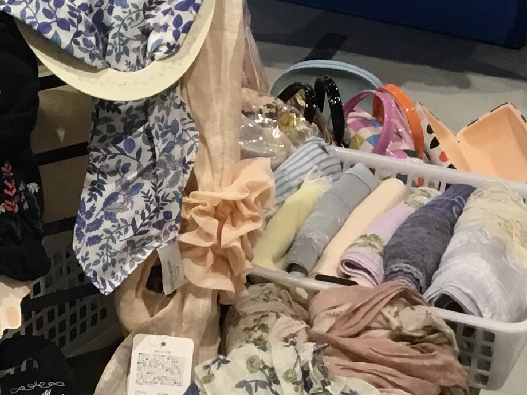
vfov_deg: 13.4
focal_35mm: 110
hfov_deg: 16.6
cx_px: -219
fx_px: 1675
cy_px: 321
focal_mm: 3.3
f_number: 2.4
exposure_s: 1/30
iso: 40
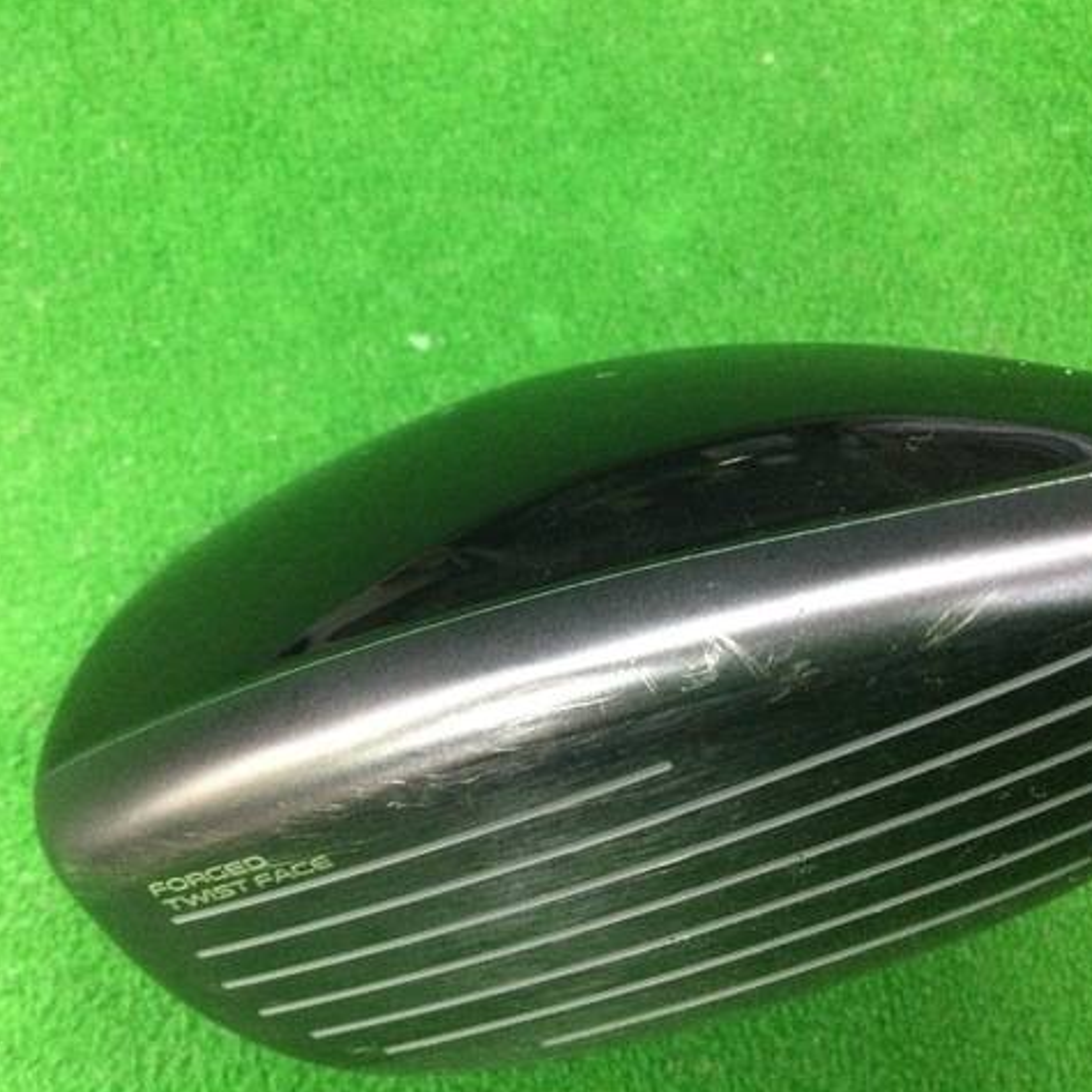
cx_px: 498
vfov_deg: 44.9
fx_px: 1321
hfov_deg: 44.9
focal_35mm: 37
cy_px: 544
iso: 200
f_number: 2.4
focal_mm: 3.3
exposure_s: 1/20
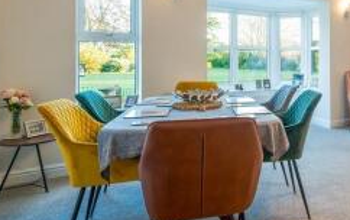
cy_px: 73
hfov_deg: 55.4
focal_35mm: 30
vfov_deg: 41.4
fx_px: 287
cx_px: 308
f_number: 7.1
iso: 160
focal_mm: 10.1
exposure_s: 1/3
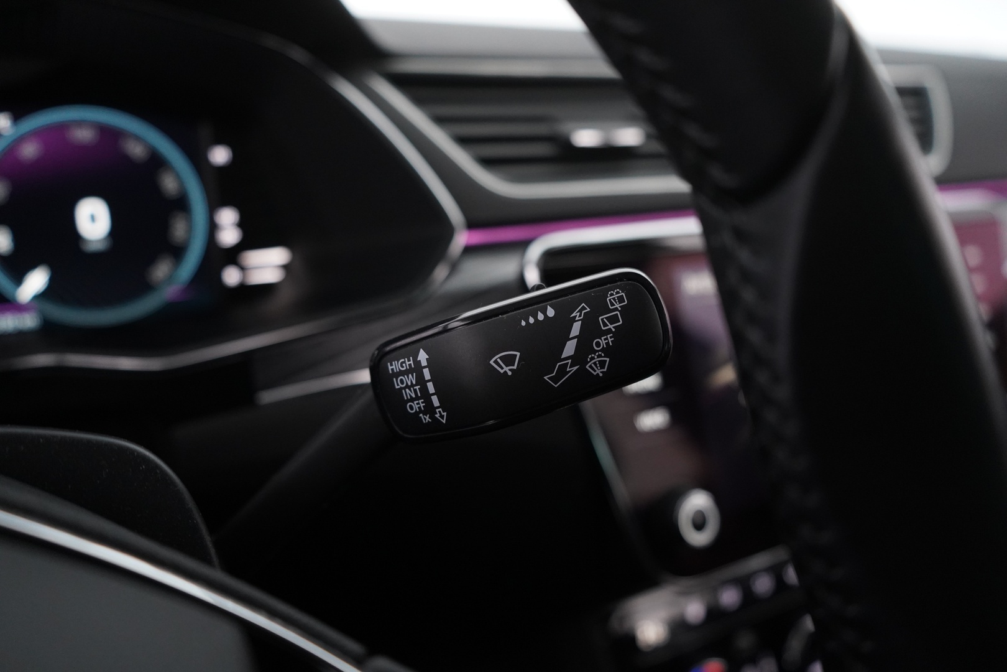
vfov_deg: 46.4
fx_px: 783
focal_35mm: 28
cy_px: 336
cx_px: 504
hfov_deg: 65.5
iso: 4000
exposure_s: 1/60
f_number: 3.5
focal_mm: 28
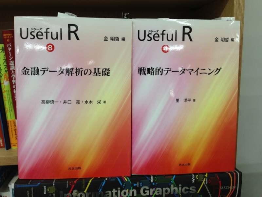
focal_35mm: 33
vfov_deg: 42.9
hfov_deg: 55.4
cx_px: 131
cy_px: 98
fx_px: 250
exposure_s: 1/24
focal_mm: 4.13
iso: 50
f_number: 2.4
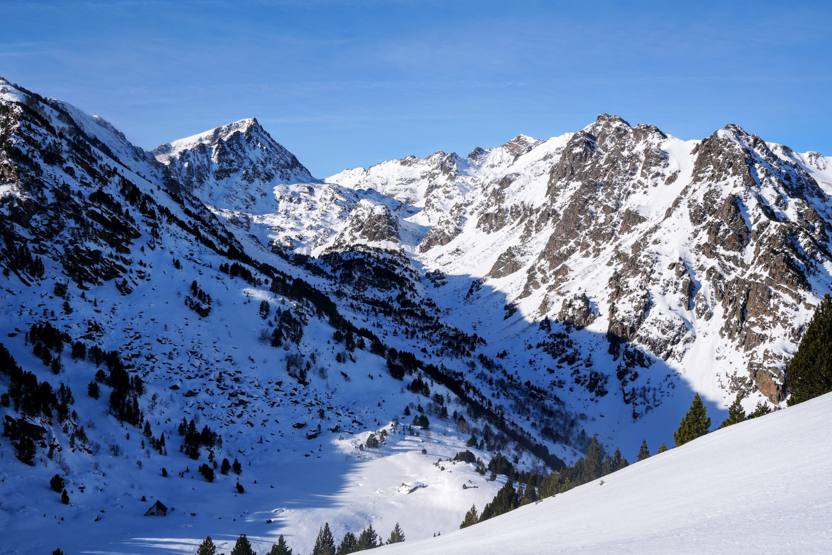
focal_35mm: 36
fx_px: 832
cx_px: 416
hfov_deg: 53.1
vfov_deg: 36.9
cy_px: 278
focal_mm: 24
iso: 100
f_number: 10
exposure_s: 1/400
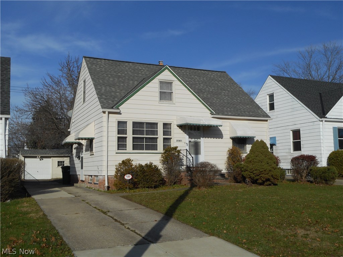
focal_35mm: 39
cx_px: 172
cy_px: 128
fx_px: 386
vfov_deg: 36.8
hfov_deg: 47.9
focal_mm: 6.9
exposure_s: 1/1250
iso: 80
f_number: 4.5
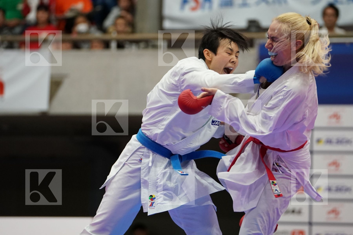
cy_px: 118
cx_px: 176
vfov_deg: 5.8
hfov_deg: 8.7
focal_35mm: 238
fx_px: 2334
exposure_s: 1/1000
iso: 3200
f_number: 2.8
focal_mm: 159
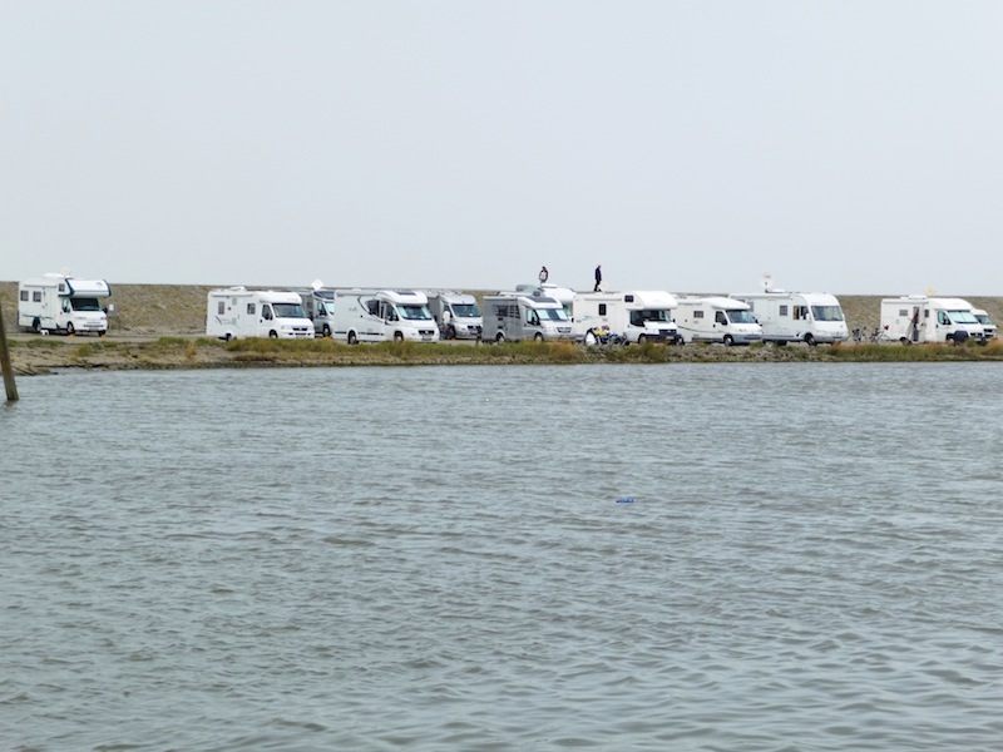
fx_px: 2984
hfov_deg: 19.1
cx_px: 502
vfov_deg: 14.4
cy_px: 376
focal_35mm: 103
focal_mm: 17.5
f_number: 4.7
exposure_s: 1/320
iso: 100
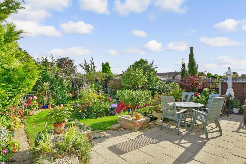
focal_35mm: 16
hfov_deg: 96.7
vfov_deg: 73.7
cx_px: 121
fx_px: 109
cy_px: 78
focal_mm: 10
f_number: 8
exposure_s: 1/160
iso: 160
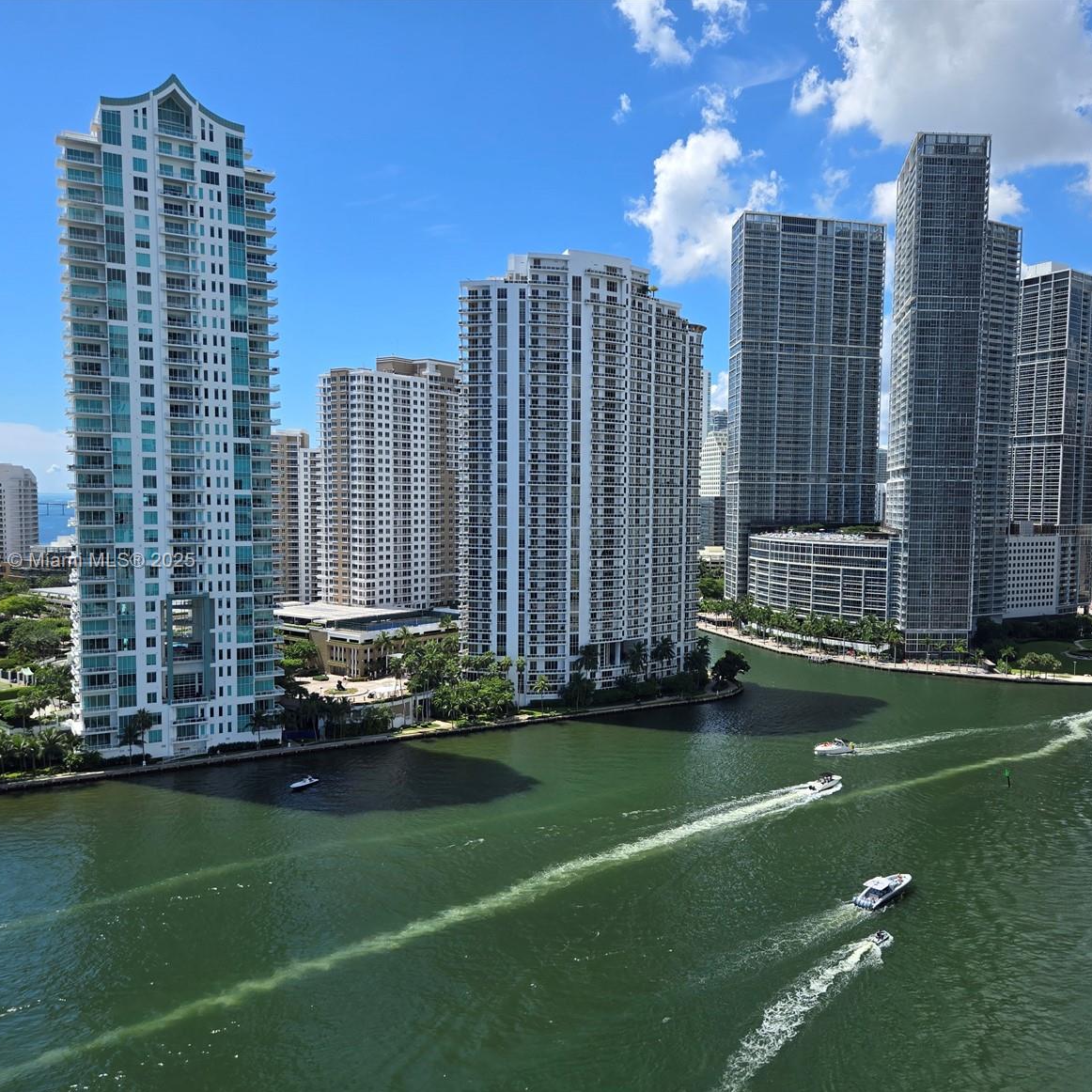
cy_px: 562
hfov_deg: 56.9
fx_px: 999
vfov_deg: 57.3
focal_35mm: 28
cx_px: 647
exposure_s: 1/1794
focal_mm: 5.4
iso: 25
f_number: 1.8
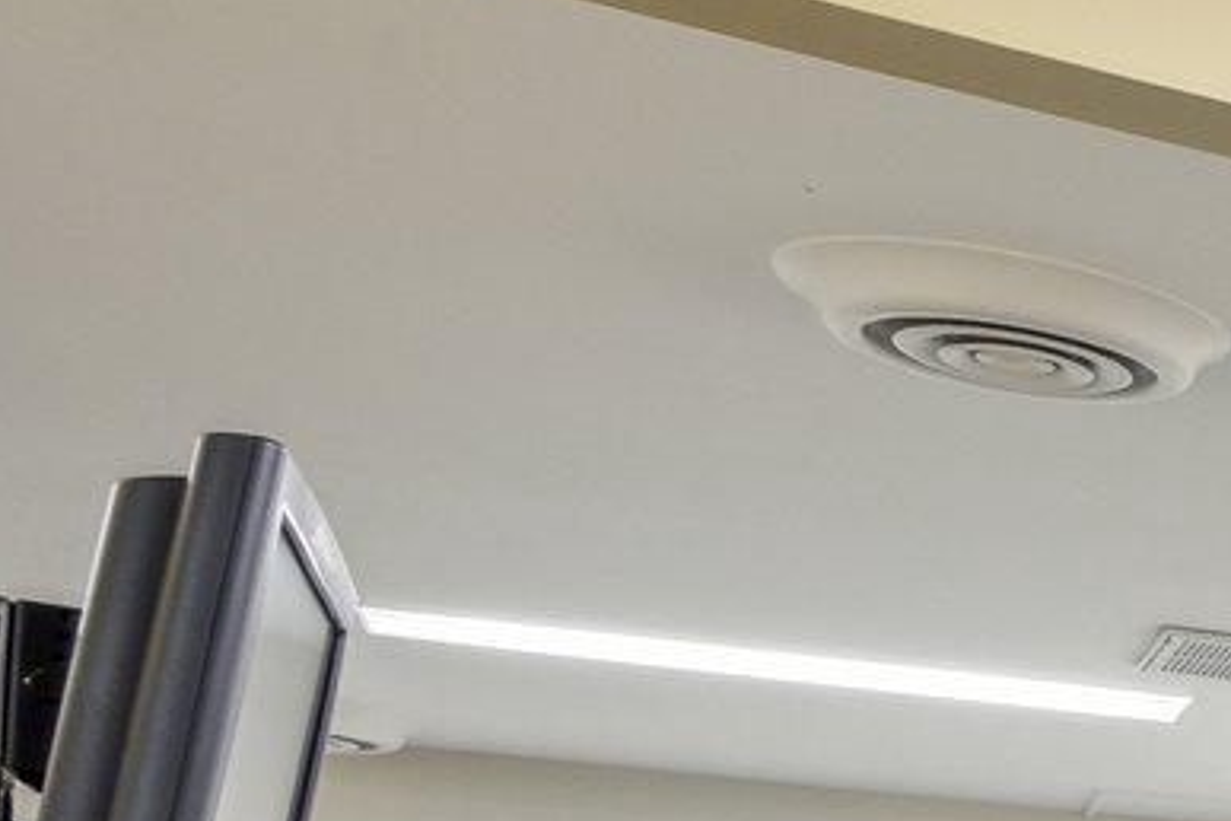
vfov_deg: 16.1
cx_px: 3117
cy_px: 1379
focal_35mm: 74
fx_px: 2530
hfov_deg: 14.2
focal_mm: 14
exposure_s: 1/13
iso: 400
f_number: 7.1
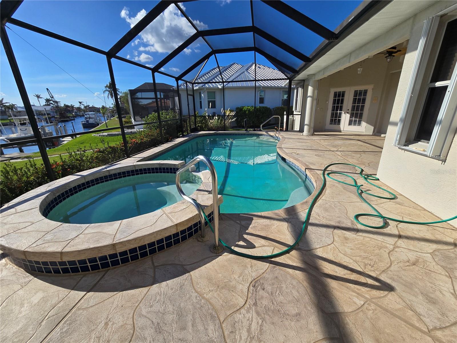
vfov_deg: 89.9
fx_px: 172
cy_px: 172
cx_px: 228
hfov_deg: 106.2
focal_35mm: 13
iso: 50
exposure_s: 1/1751
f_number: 2.2
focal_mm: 2.2
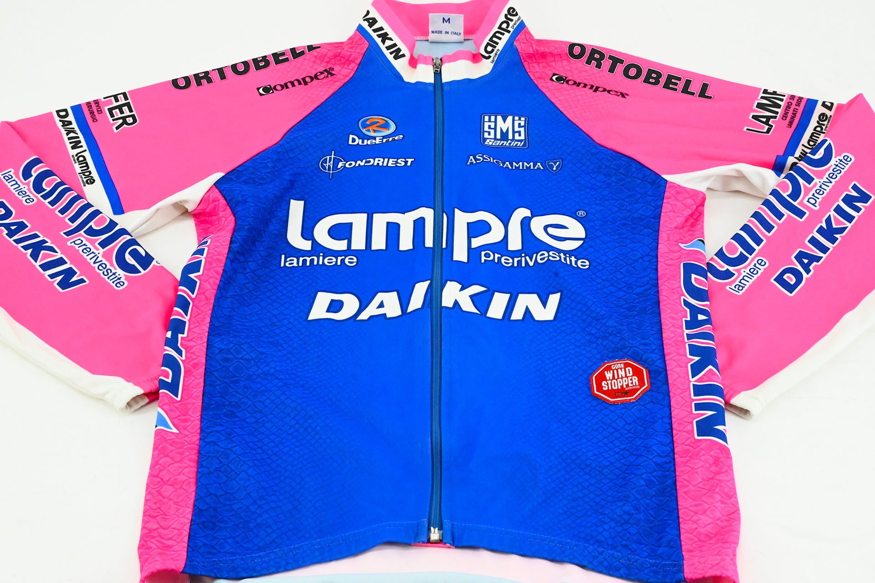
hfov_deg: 28.9
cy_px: 292
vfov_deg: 19.4
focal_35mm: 70
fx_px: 1701
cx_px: 438
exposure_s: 1/400
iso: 22800
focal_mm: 70
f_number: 16
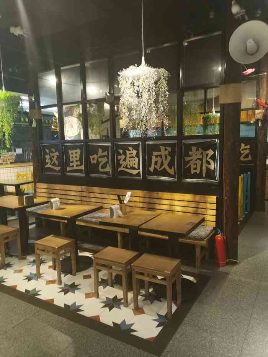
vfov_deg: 65.3
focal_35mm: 27
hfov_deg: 51.4
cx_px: 134
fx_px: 279
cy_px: 178
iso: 125
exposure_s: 1/50
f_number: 1.8
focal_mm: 5.58
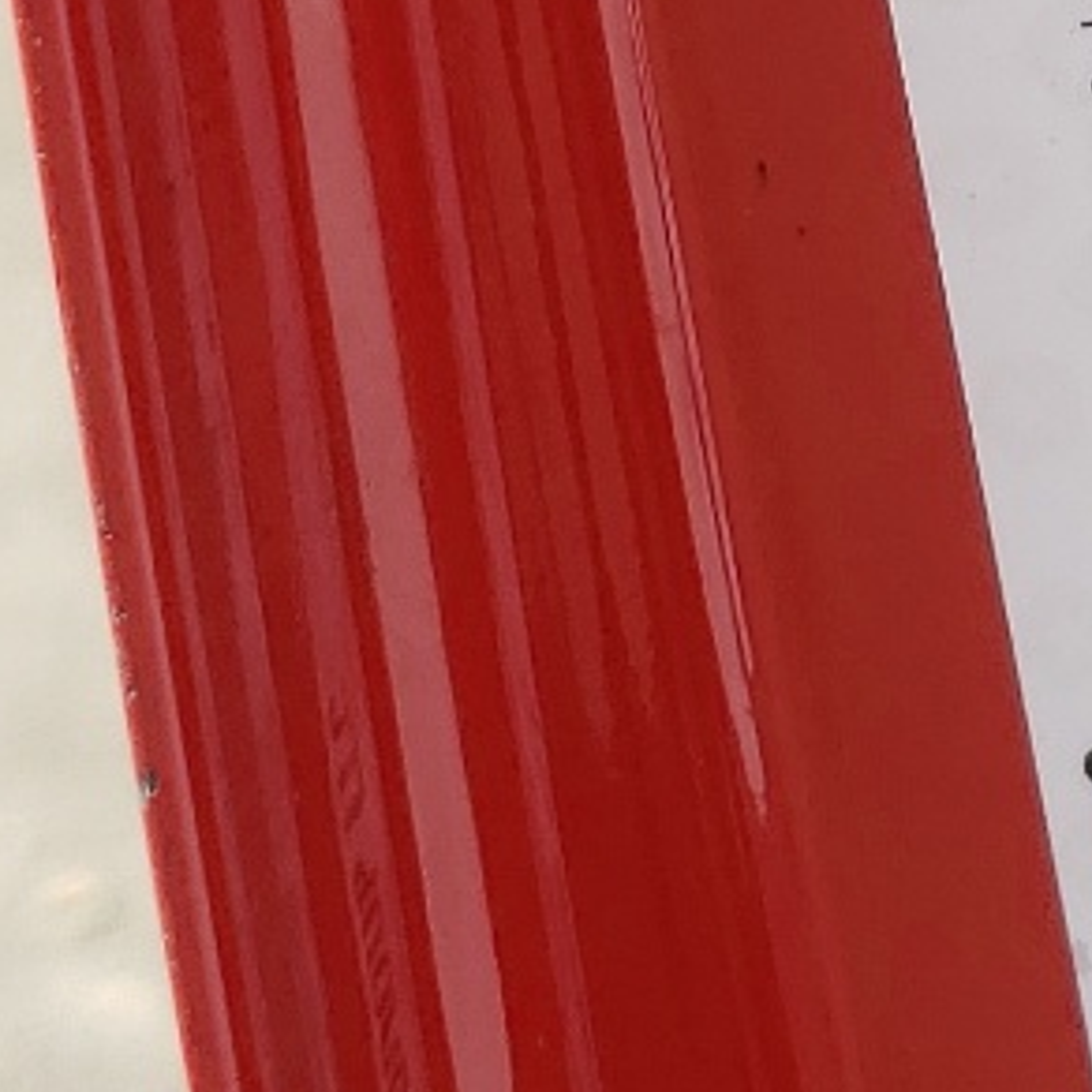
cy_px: -473
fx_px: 5996
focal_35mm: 168
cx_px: 1096
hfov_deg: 10.3
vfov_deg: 10.1
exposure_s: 1/1000
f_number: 1.5
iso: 50
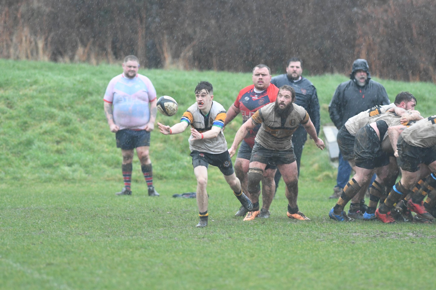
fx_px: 5449
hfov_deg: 4.6
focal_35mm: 450
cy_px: 145
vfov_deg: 3.1
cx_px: 218
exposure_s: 1/500
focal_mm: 300
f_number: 4
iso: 2000
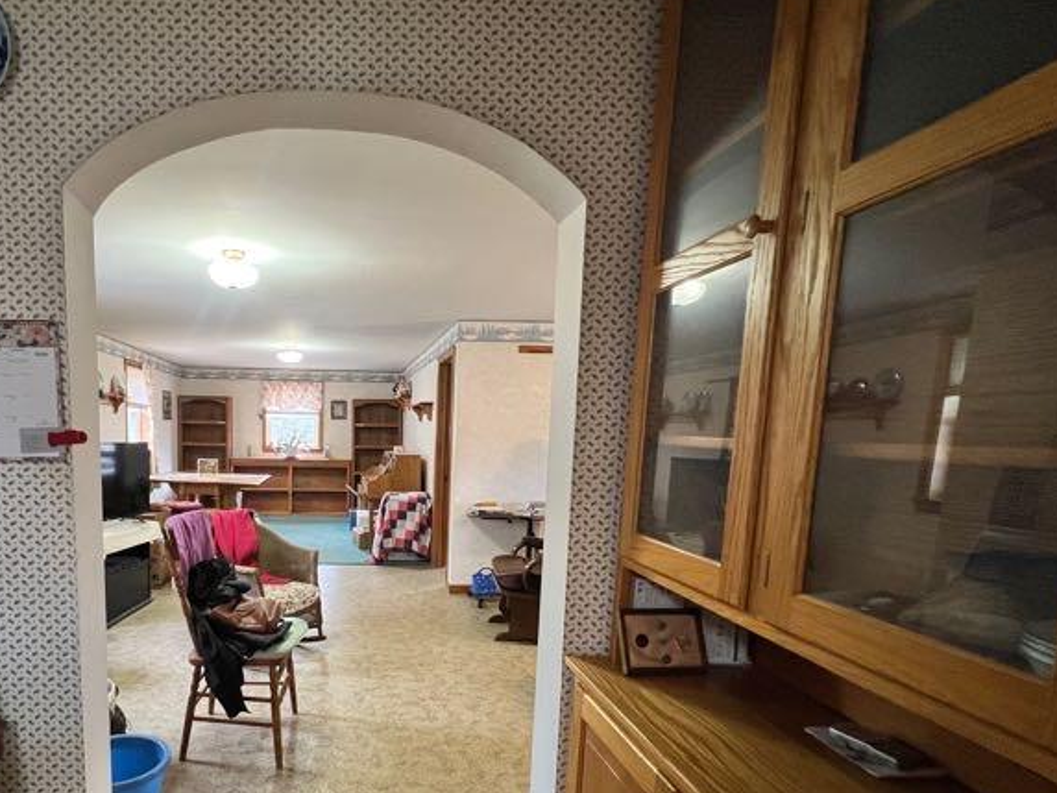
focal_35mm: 19
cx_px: 362
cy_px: 504
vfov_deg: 67.5
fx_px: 580
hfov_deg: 82.1
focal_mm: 1.57
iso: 250
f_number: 1.8
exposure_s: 1/60
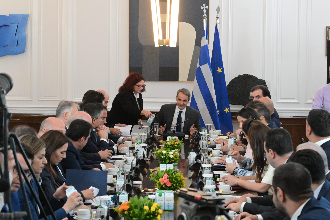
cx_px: 165
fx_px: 962
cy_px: 110
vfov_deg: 13.0
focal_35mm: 105
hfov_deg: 19.5
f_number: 7.1
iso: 10000
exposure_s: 1/500
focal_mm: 70
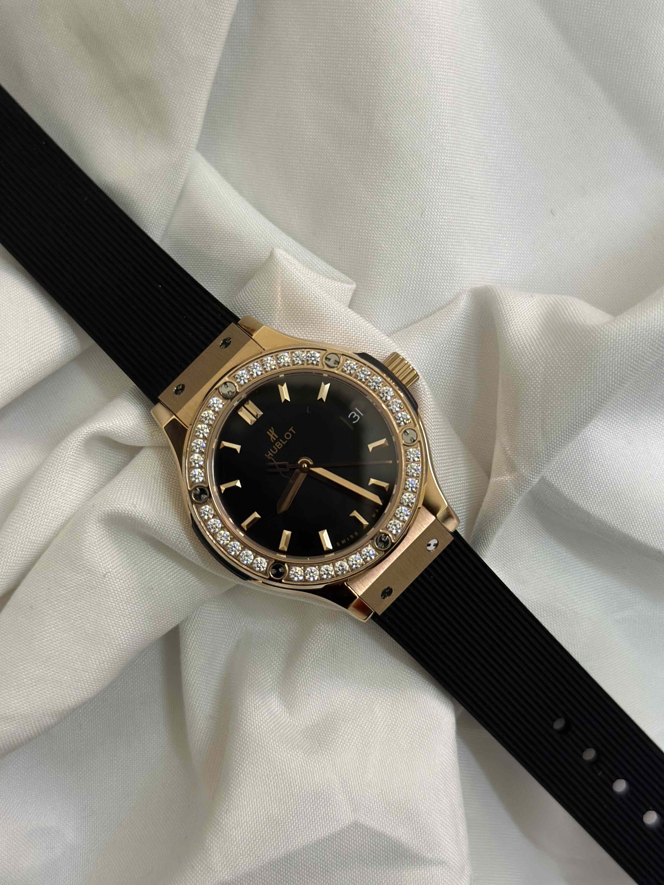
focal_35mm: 48
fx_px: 1228
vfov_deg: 39.7
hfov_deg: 30.3
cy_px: 442
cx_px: 332
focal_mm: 6.86
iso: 200
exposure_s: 1/50
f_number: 1.78
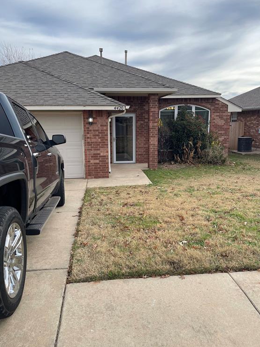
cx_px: 127
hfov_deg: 53.1
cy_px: 171
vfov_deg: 67.3
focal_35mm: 26
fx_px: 260
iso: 32
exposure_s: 1/1976
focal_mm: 5.1
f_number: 1.6
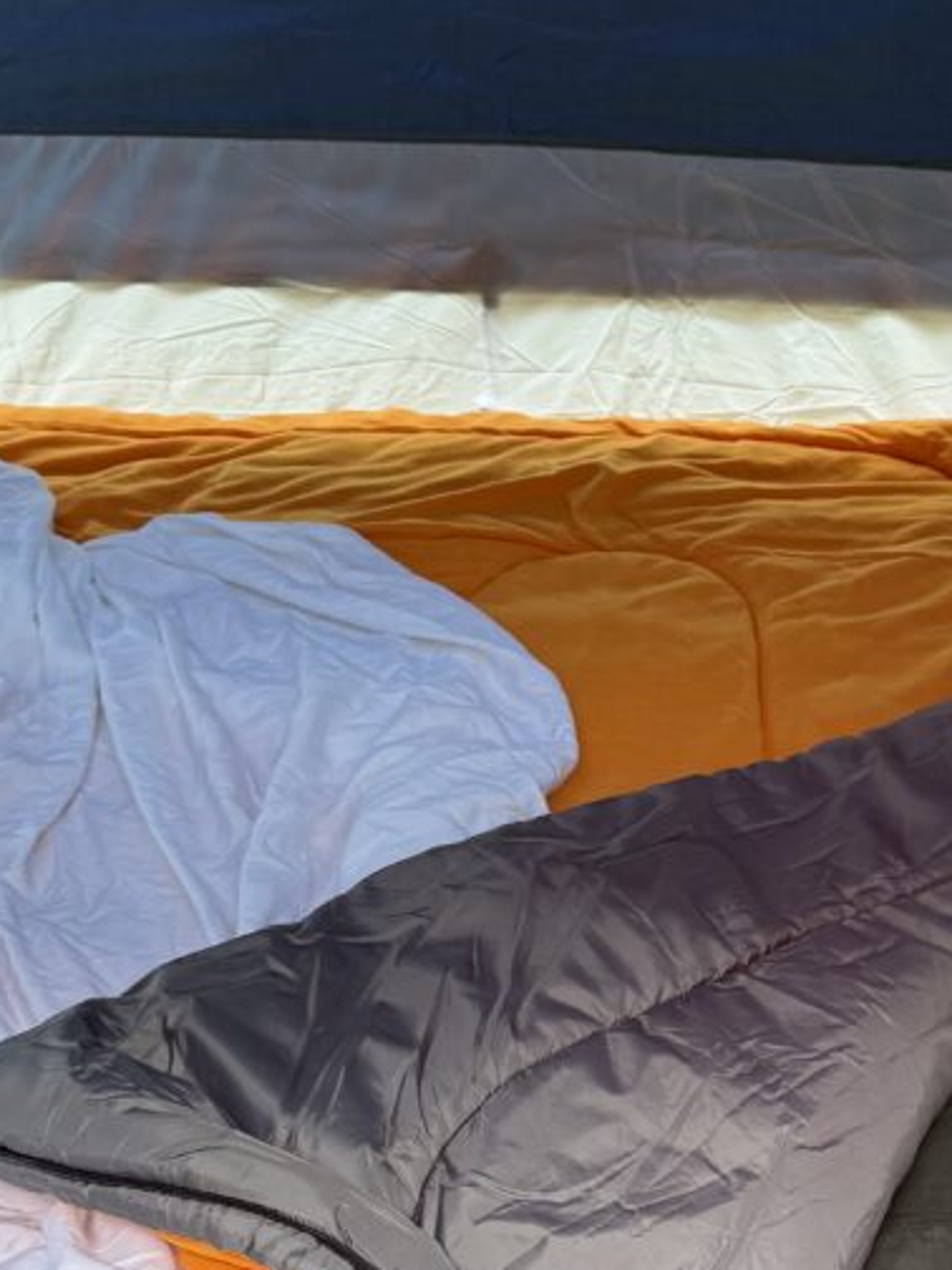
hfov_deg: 27.8
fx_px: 1833
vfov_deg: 37.6
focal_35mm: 50
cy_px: 897
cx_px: 899
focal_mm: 6.76
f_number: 1.78
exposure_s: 1/121
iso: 160
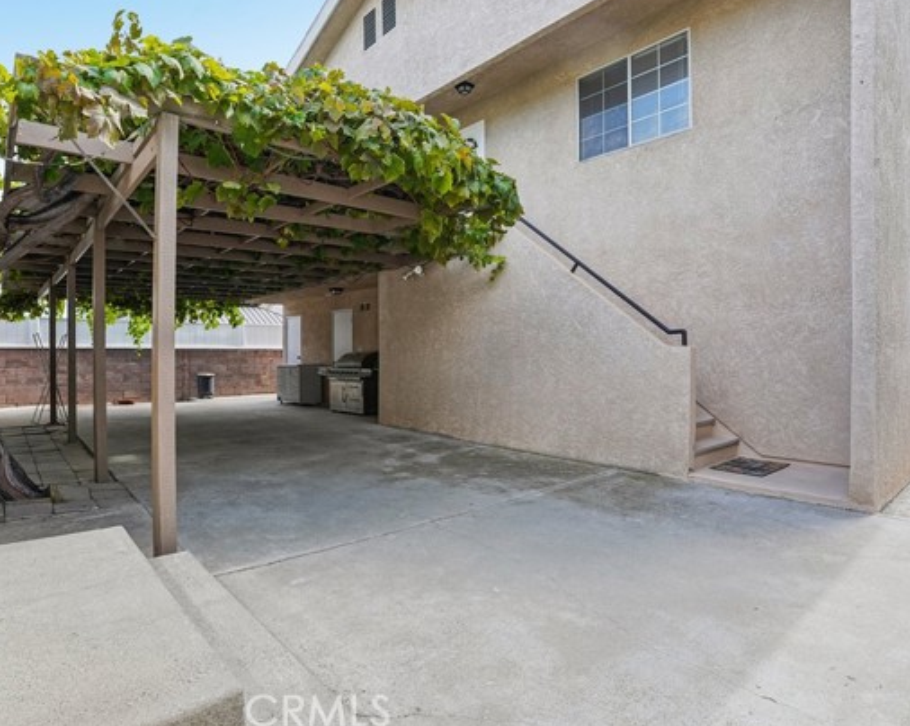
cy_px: 354
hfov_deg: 82.9
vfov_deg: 70.8
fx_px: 511
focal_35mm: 19
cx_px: 396
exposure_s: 1/160
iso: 400
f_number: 8
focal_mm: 16
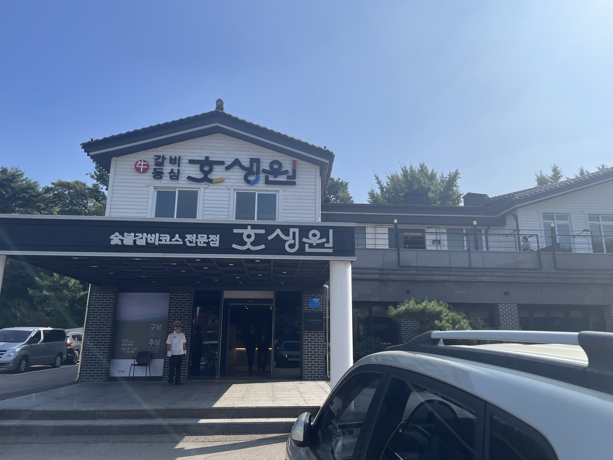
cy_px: 230
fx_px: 460
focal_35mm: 26
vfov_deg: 53.1
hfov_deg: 67.3
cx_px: 306
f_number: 1.6
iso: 32
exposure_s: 1/3610
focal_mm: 4.2
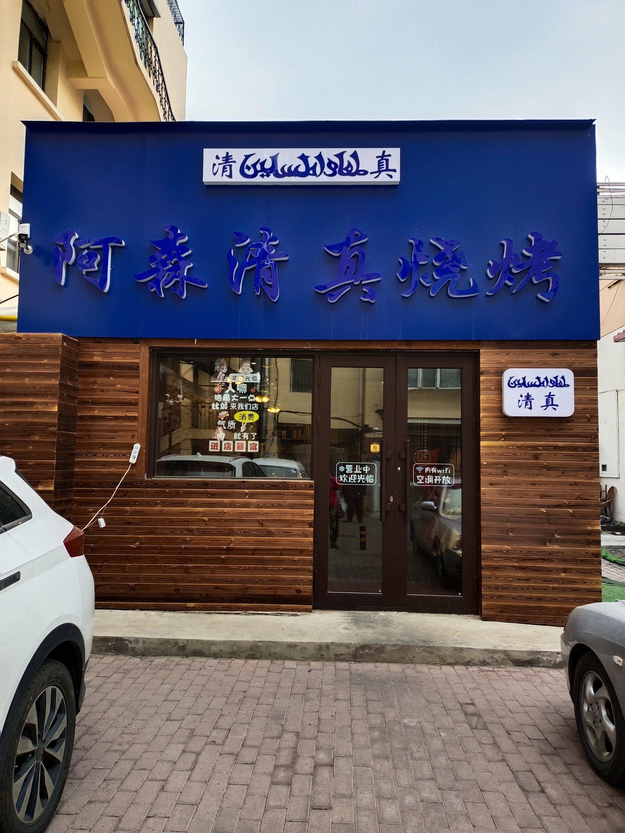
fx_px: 602
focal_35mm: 25
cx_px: 312
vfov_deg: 69.4
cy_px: 416
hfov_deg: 54.9
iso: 100
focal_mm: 4.71
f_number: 1.79
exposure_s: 1/133
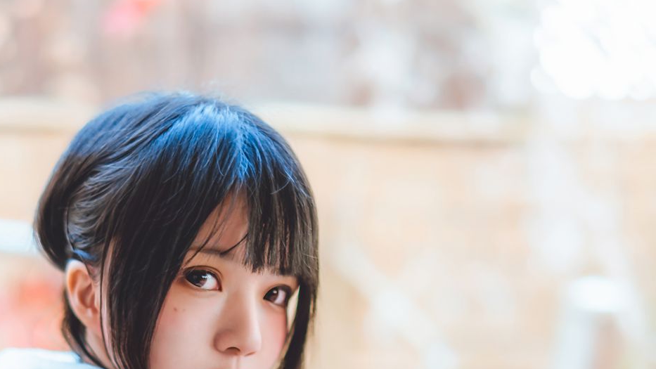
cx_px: 245
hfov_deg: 21.1
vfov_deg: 11.5
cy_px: 537
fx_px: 1757
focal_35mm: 101
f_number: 1.4
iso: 200
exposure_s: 1/160
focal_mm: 50
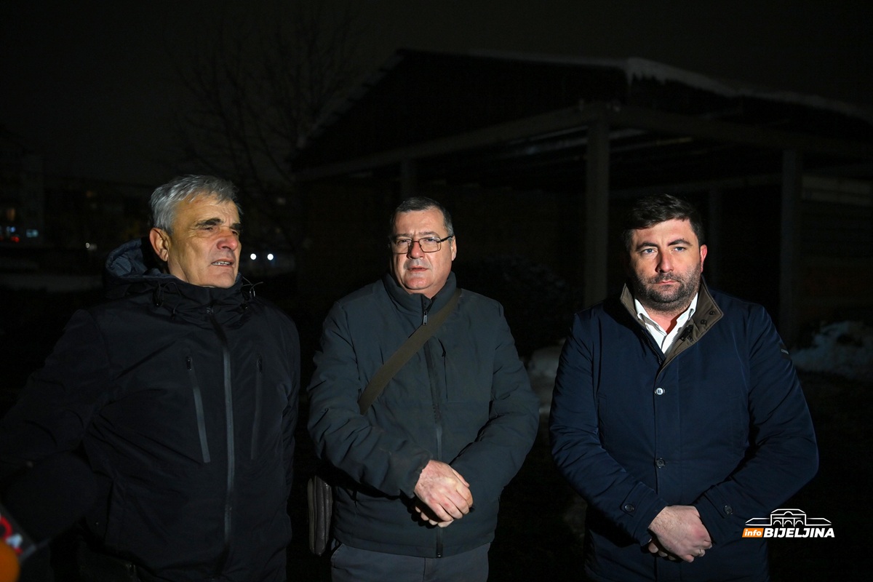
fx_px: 849
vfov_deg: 37.9
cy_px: 291
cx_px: 436
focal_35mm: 35
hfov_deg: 54.4
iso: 1600
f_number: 2.8
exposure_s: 1/250
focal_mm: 35
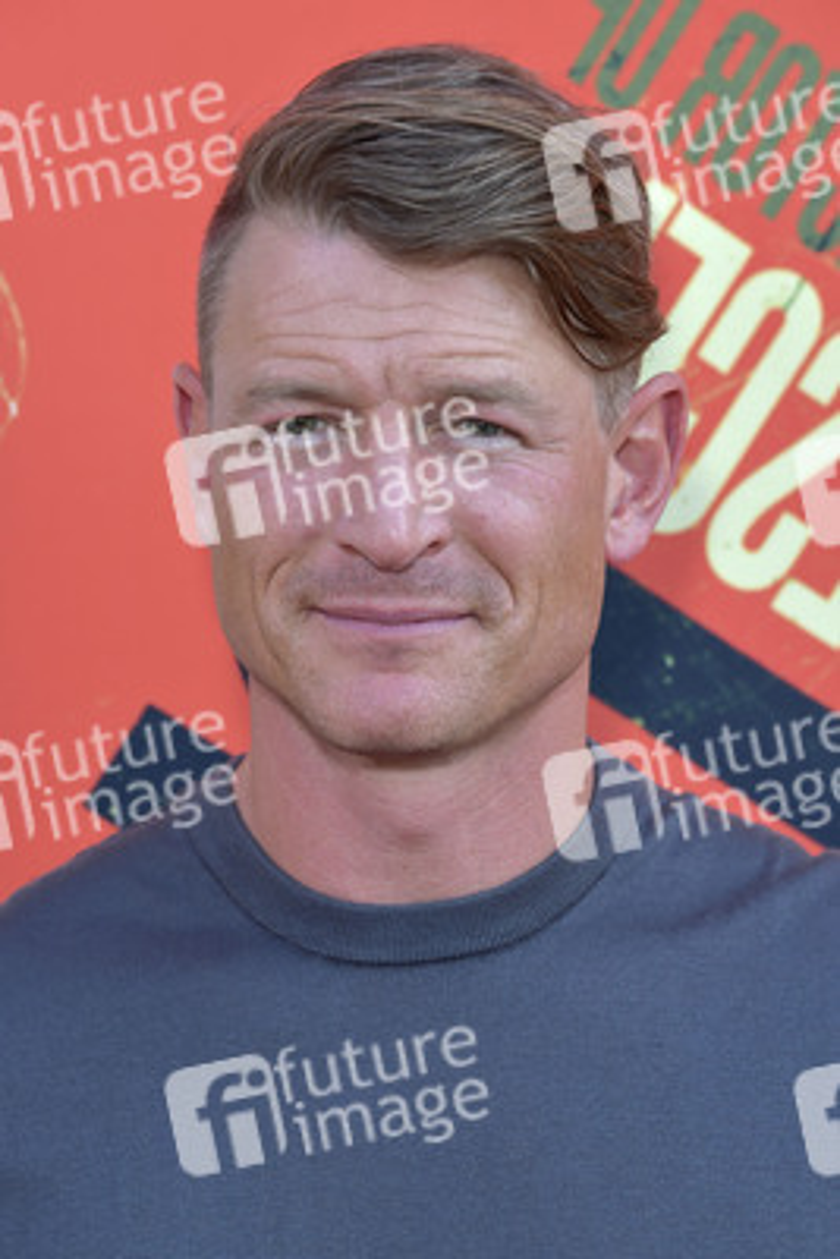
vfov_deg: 17.1
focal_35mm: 120
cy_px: 630
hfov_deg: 11.4
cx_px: 420
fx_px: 4196
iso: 250
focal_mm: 120
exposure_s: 1/250
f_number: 6.3
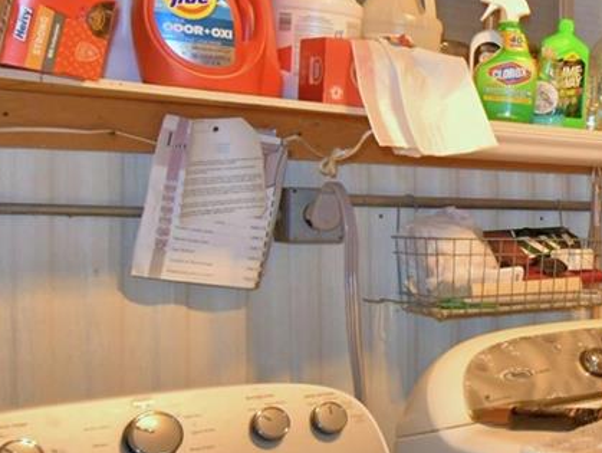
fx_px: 957
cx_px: 805
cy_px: 244
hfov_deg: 28.1
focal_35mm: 55
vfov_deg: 26.6
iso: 1250
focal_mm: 10
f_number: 4.5
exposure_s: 1/30
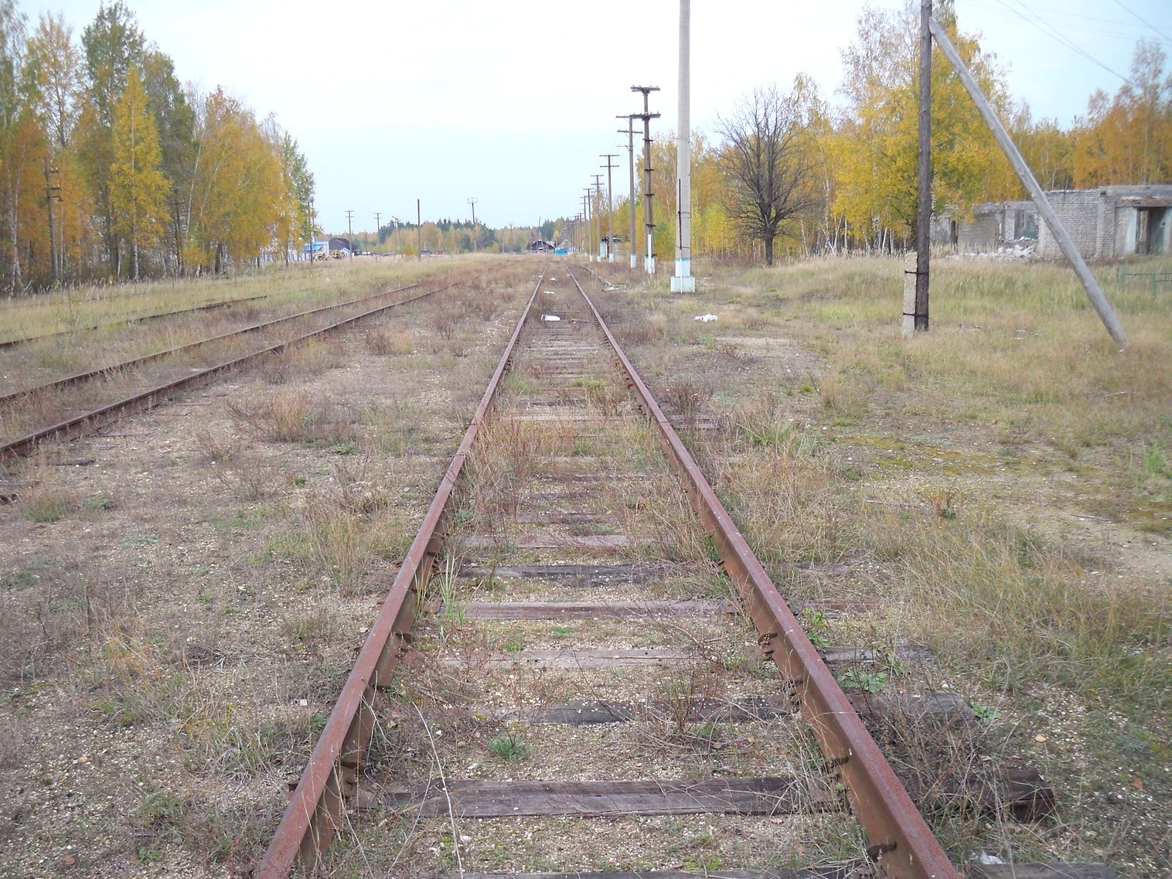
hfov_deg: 52.6
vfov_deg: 40.7
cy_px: 440
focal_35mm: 35
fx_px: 1185
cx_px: 586
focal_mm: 6.3
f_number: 3.1
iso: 64
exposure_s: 1/40
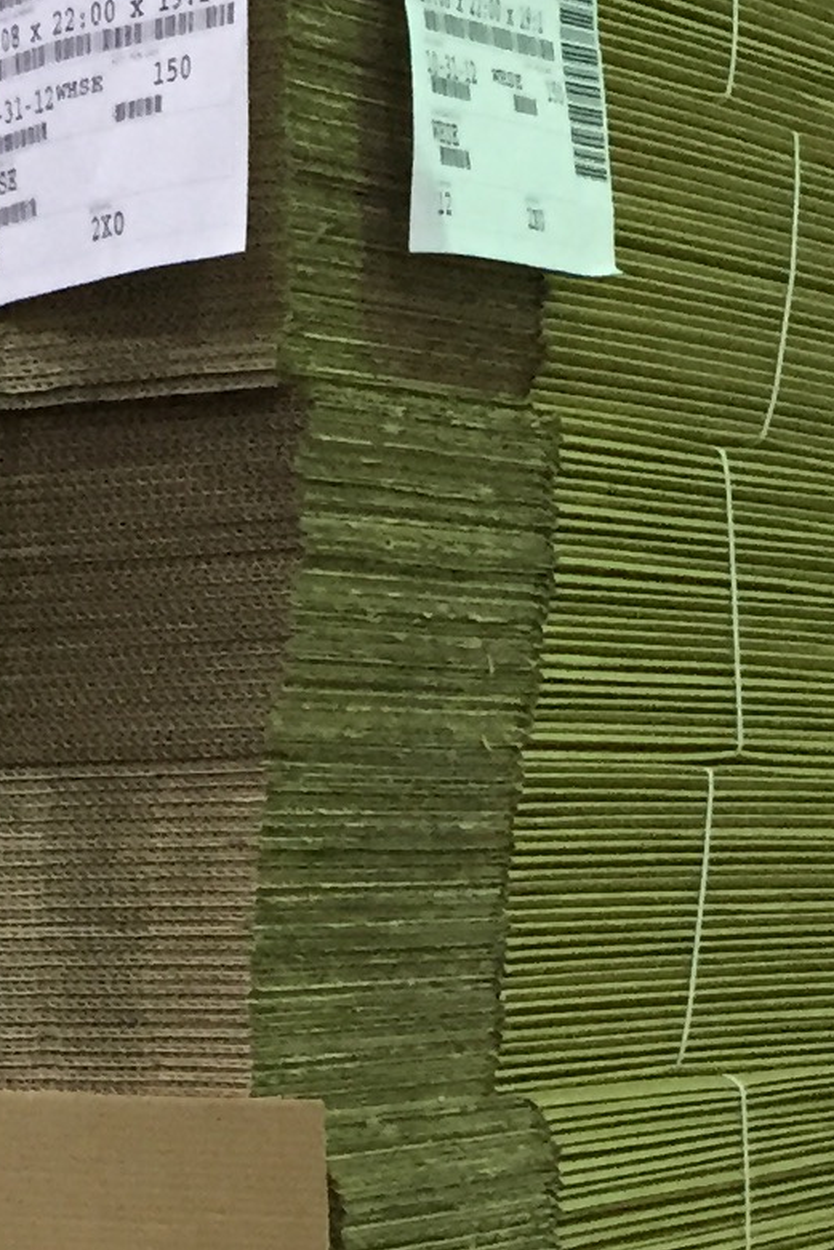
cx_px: 94
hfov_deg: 10.8
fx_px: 4376
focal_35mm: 126
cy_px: 1378
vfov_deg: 15.8
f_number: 2.2
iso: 250
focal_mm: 4.15
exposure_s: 1/24
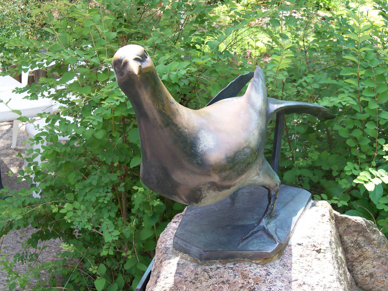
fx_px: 560
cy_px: 146
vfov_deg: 29.1
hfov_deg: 38.2
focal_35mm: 50
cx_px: 194
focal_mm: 8.8
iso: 100
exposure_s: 1/125
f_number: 3.8
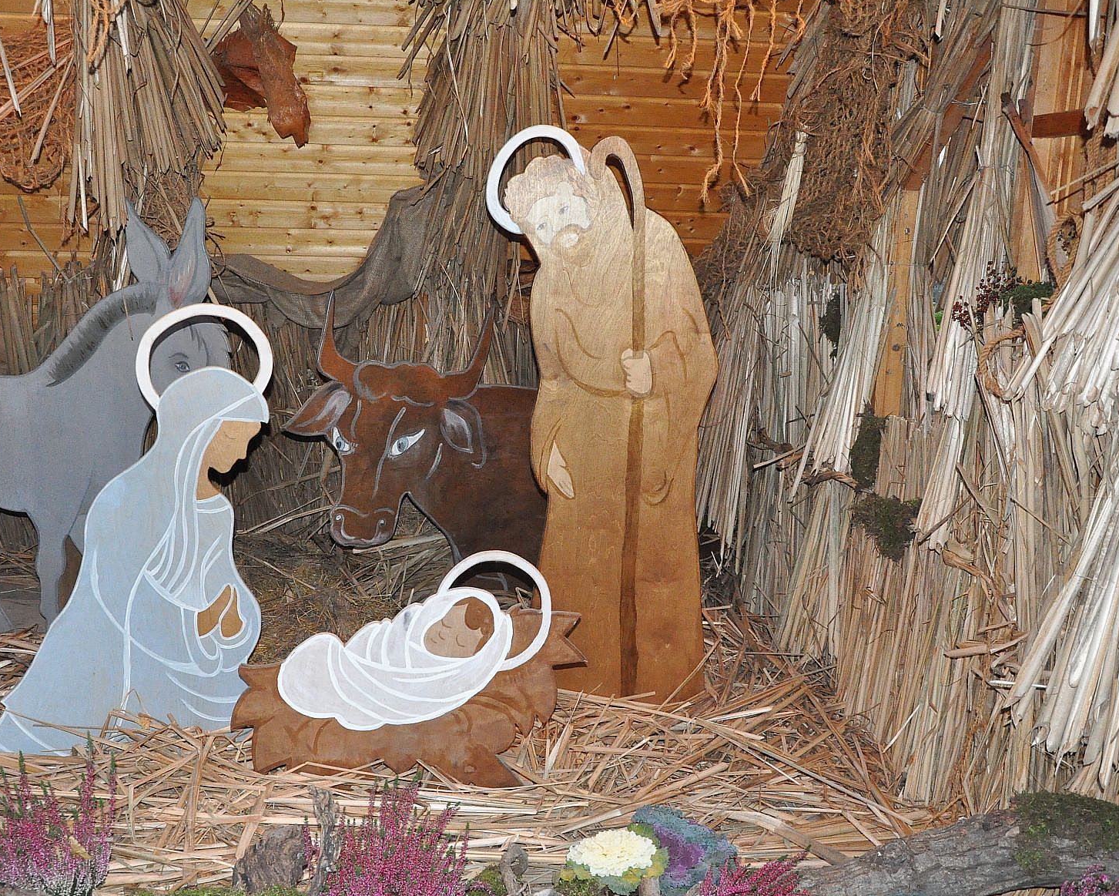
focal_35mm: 37
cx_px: 474
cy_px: 457
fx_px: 1212
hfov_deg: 49.4
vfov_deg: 40.6
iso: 3200
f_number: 5.6
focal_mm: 21
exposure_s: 1/60
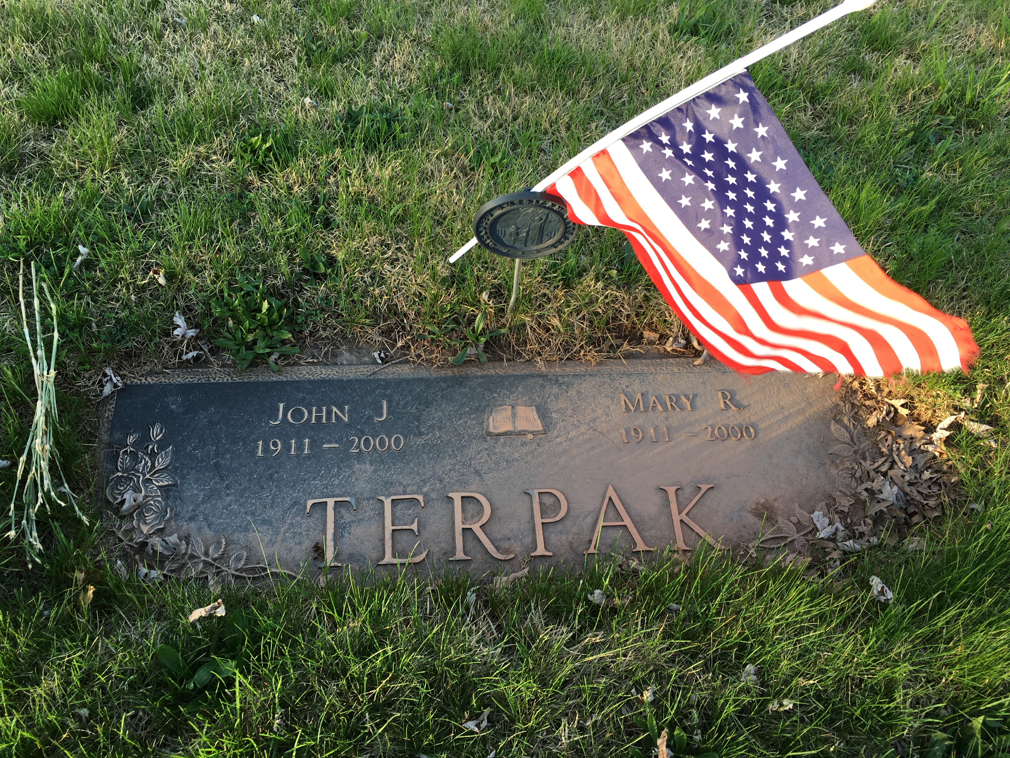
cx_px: 505
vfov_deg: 48.2
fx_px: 846
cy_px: 379
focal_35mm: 29
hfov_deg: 61.7
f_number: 2.2
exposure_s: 1/120
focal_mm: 4.15
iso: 25
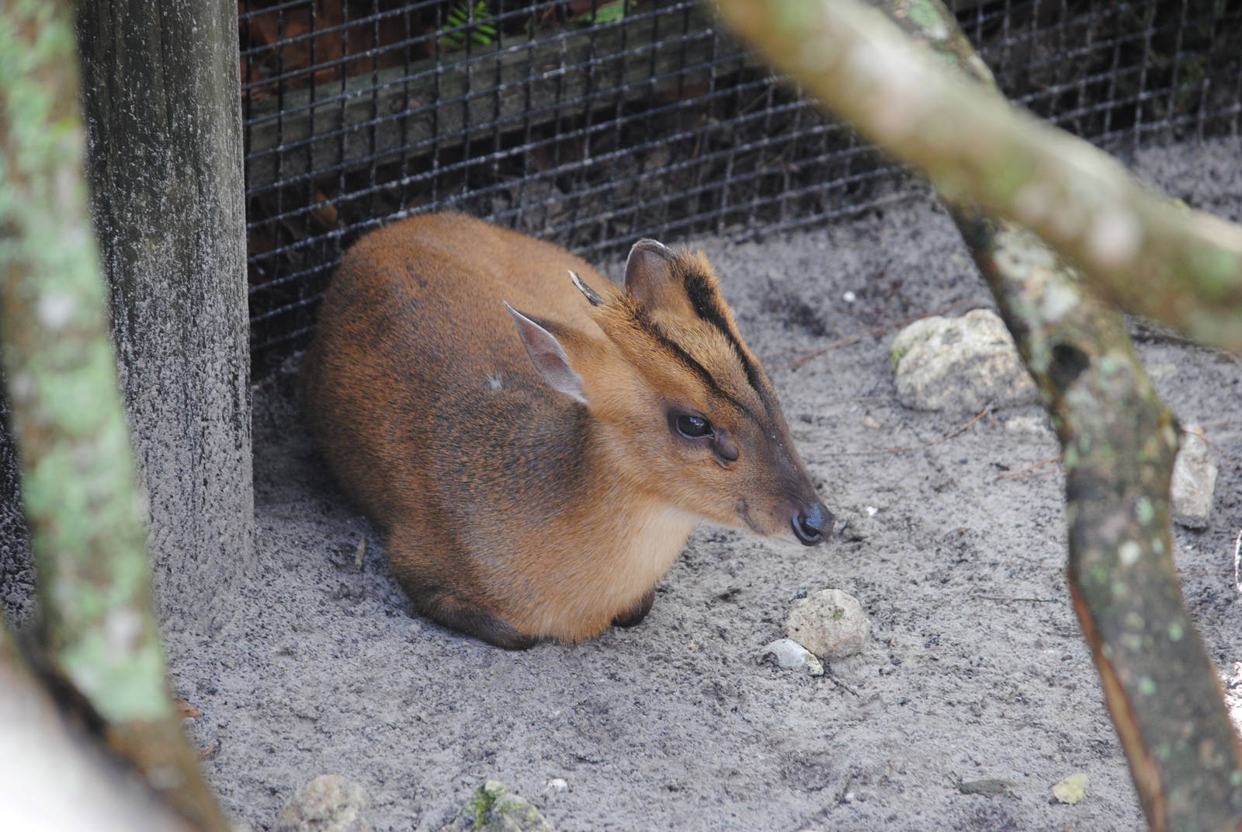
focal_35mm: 255
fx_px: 8808
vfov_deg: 5.4
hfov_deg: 8.1
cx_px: 621
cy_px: 416
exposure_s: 1/160
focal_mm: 170
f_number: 5
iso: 400
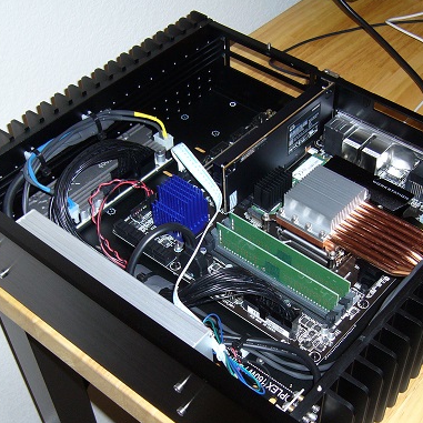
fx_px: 719
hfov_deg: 32.7
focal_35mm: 52
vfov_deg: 32.7
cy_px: 256
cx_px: 250
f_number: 2.8
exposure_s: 1/30
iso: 100
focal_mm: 5.8
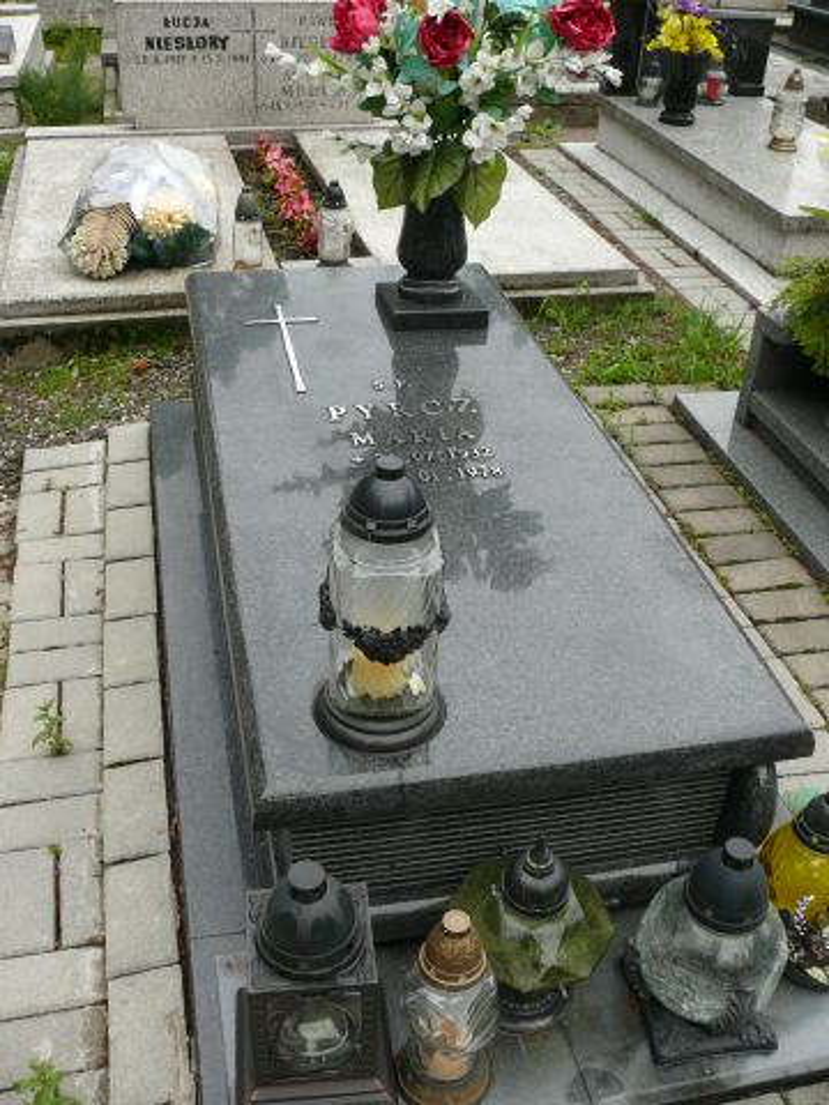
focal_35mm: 35
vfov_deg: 52.6
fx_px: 1118
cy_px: 552
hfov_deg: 40.7
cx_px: 414
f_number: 3.6
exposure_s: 1/100
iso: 100
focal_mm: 7.4
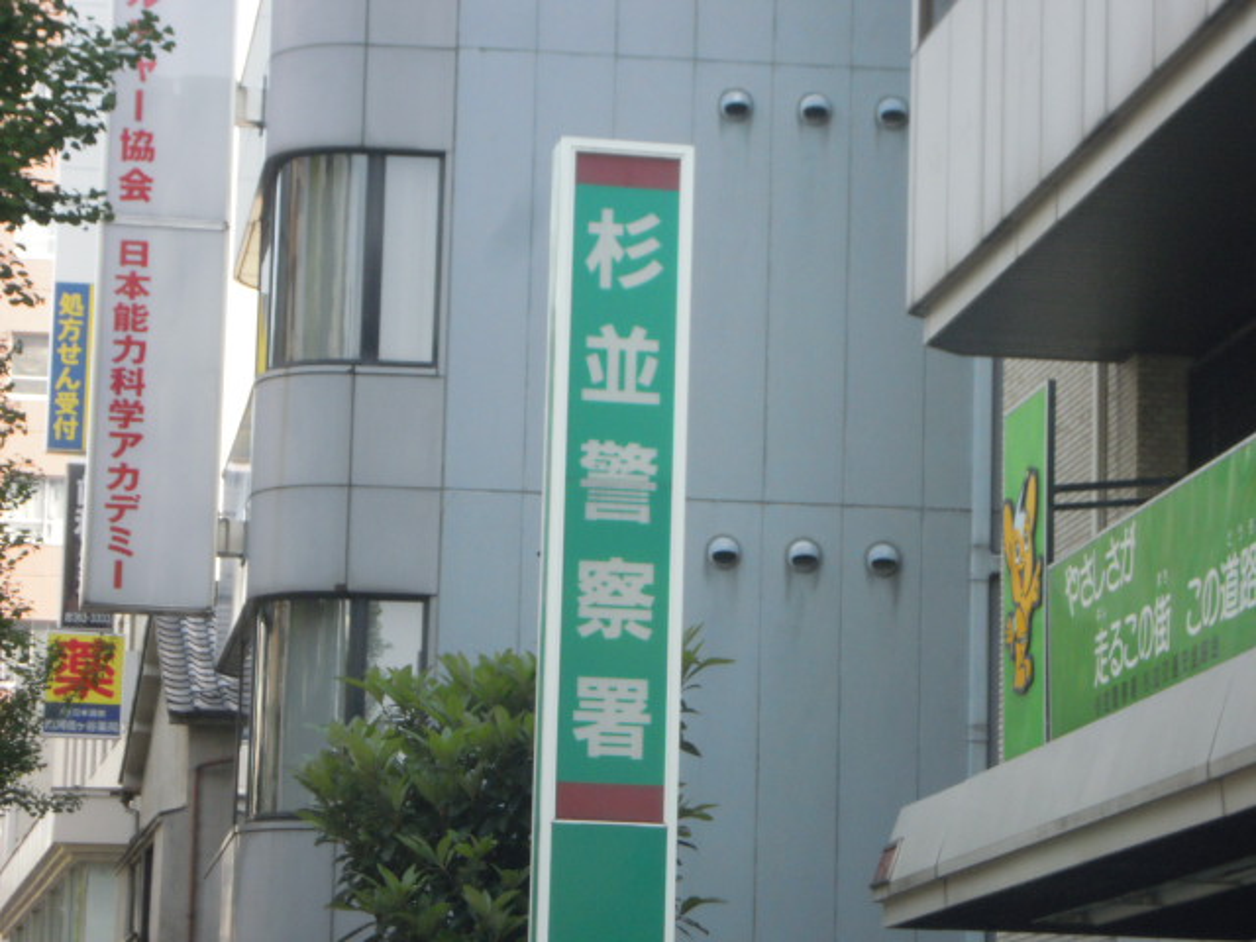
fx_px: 4572
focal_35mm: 126
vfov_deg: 11.8
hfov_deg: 15.6
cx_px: 628
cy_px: 471
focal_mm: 22.6
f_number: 6.2
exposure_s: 1/160
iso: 400
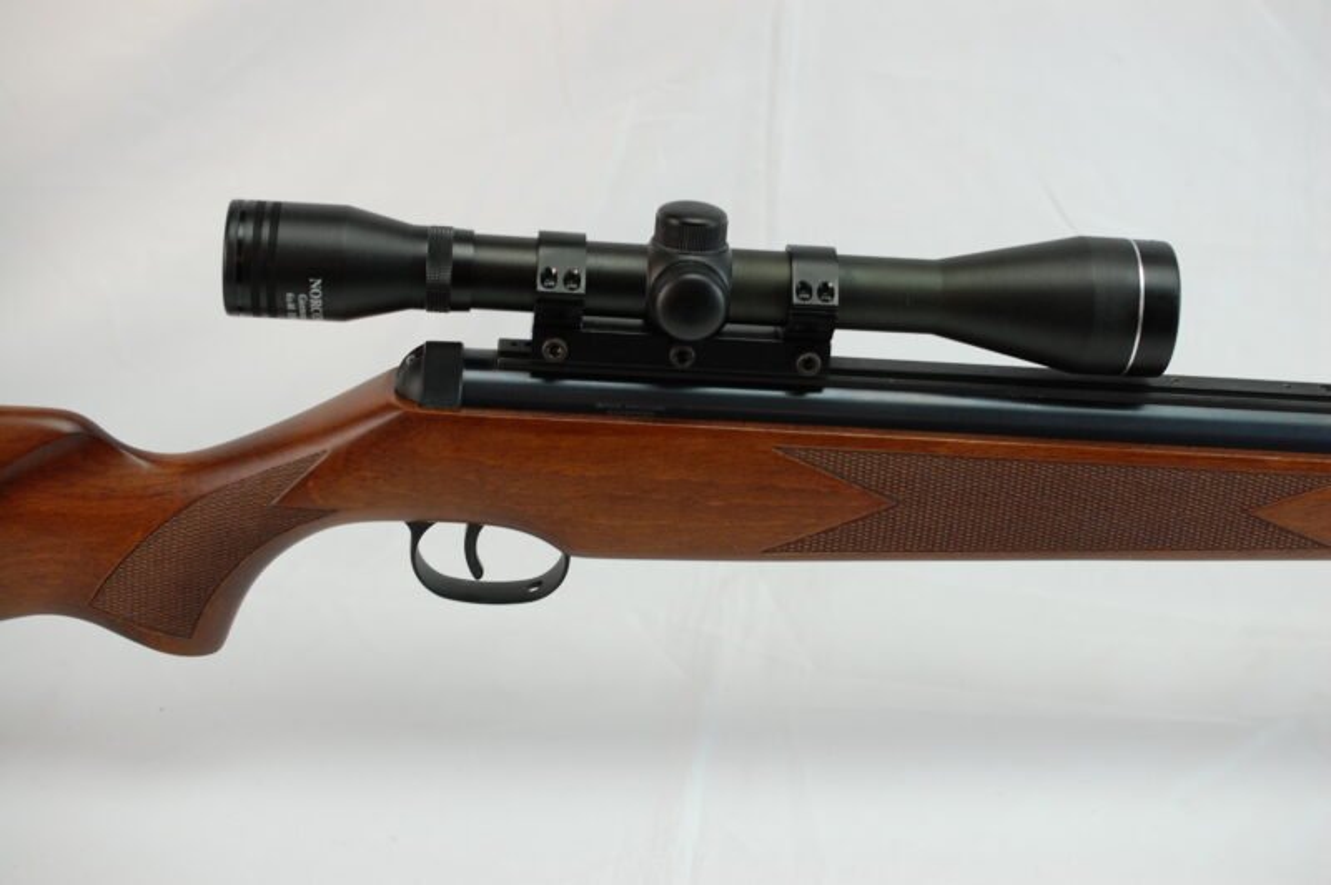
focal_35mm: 60
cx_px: 666
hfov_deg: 33.4
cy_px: 442
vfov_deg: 22.6
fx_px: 2216
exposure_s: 1/60
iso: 400
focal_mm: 40
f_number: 4
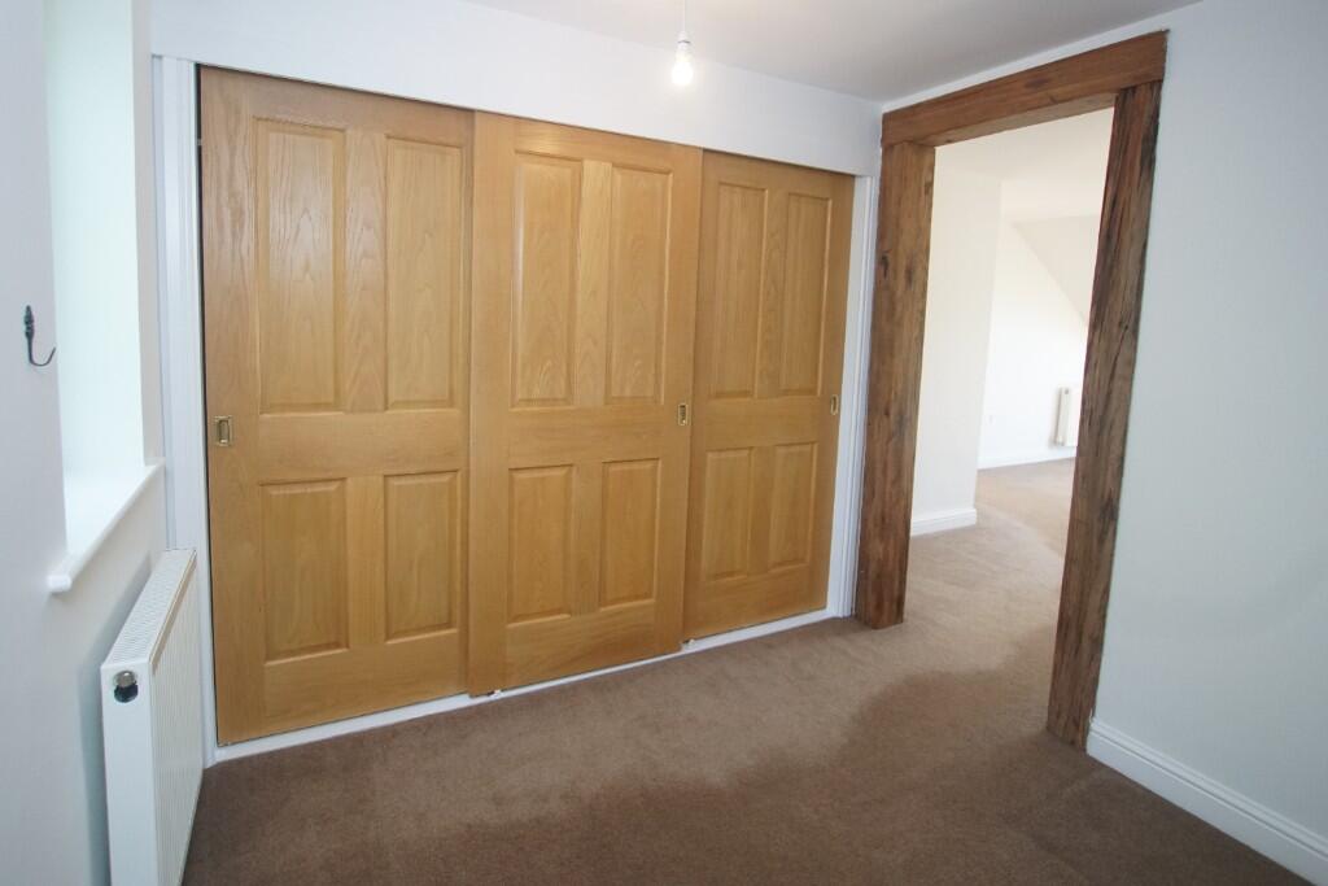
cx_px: 664
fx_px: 664
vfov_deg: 67.4
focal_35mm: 18
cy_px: 443
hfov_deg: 90.0
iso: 1250
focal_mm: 12
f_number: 4
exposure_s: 1/160
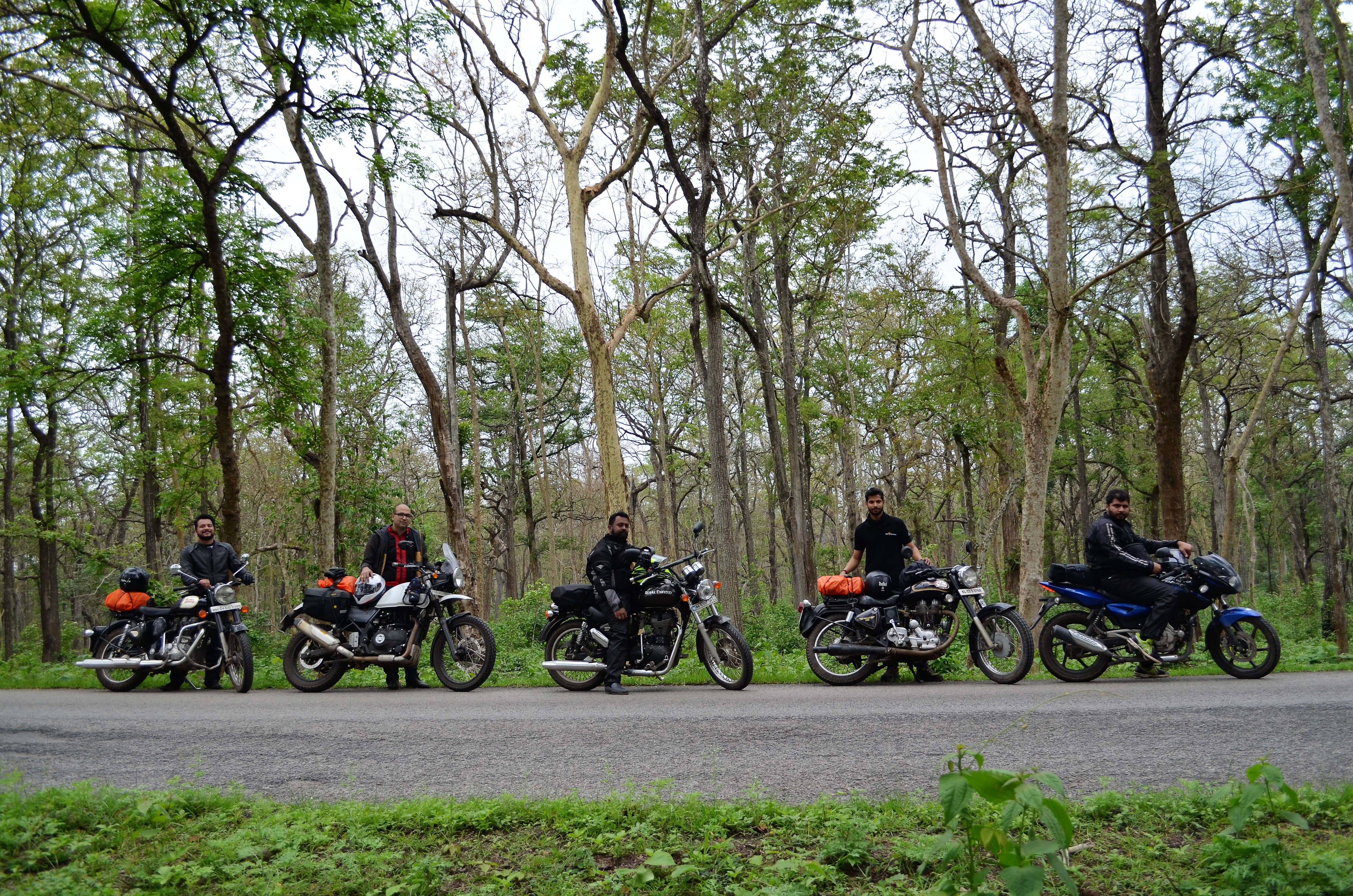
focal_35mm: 30
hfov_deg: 62.0
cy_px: 448
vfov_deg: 43.4
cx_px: 676
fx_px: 1125
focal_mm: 20
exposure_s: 1/320
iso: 200
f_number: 5
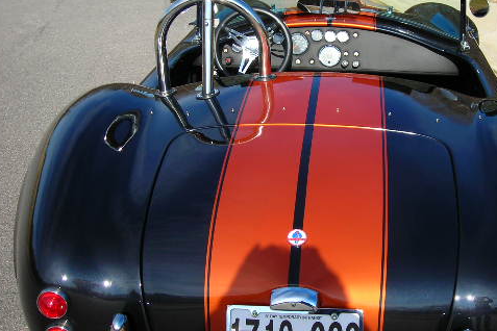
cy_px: 131
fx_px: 732
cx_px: 303
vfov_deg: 25.5
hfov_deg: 37.3
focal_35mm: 53
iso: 50
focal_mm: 6.3
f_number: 6.4
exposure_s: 1/155
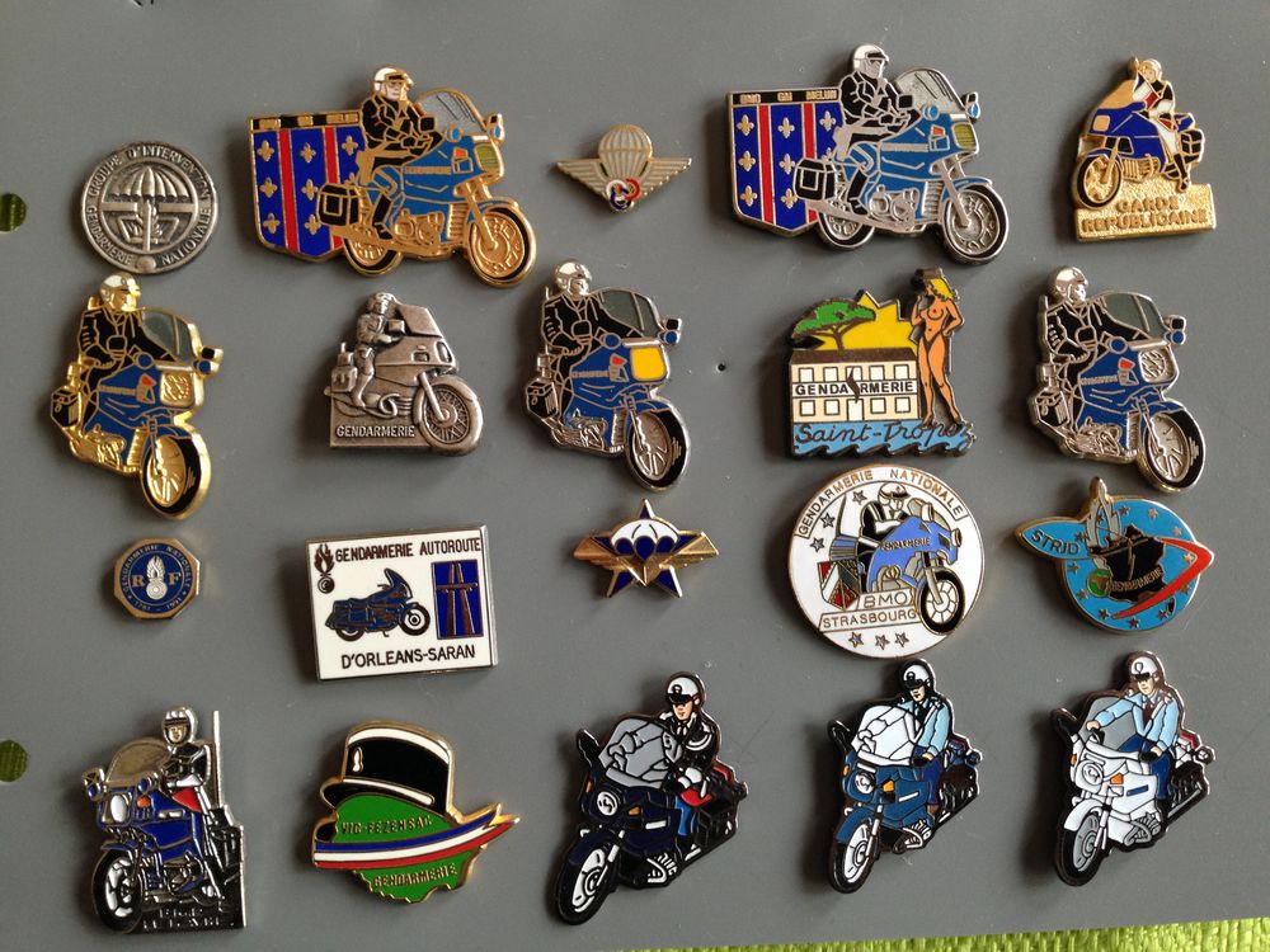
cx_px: 635
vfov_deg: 42.9
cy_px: 476
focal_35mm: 33
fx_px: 1211
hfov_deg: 55.4
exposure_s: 1/20
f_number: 2.4
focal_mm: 4.12
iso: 100
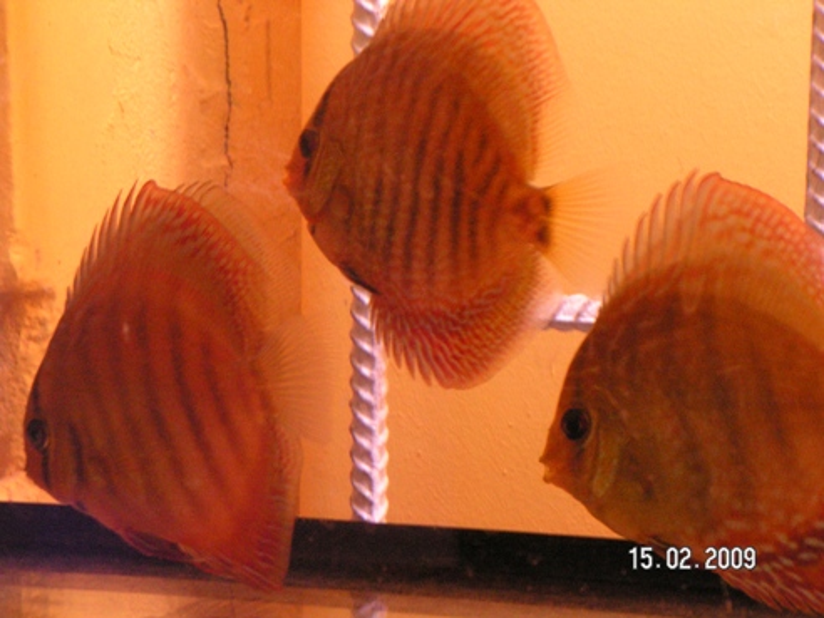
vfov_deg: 15.7
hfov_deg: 20.9
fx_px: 2238
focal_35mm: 94
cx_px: 412
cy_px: 309
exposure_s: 1/8
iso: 400
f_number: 4.8
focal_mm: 15.8
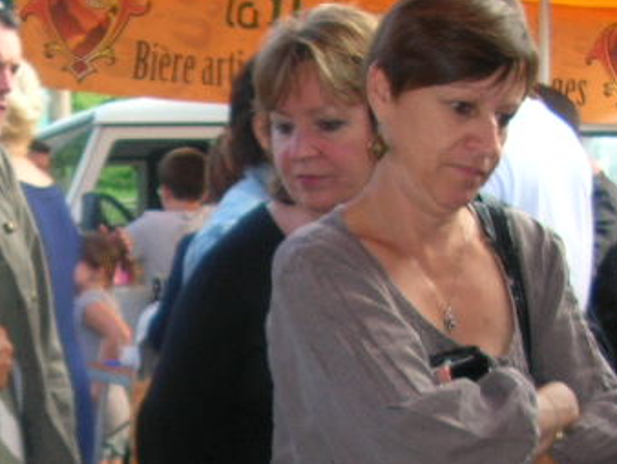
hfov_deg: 18.4
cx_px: 115
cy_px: 504
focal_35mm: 106
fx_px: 1891
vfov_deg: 13.7
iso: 50
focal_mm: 5.8
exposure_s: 1/60.1
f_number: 2.8
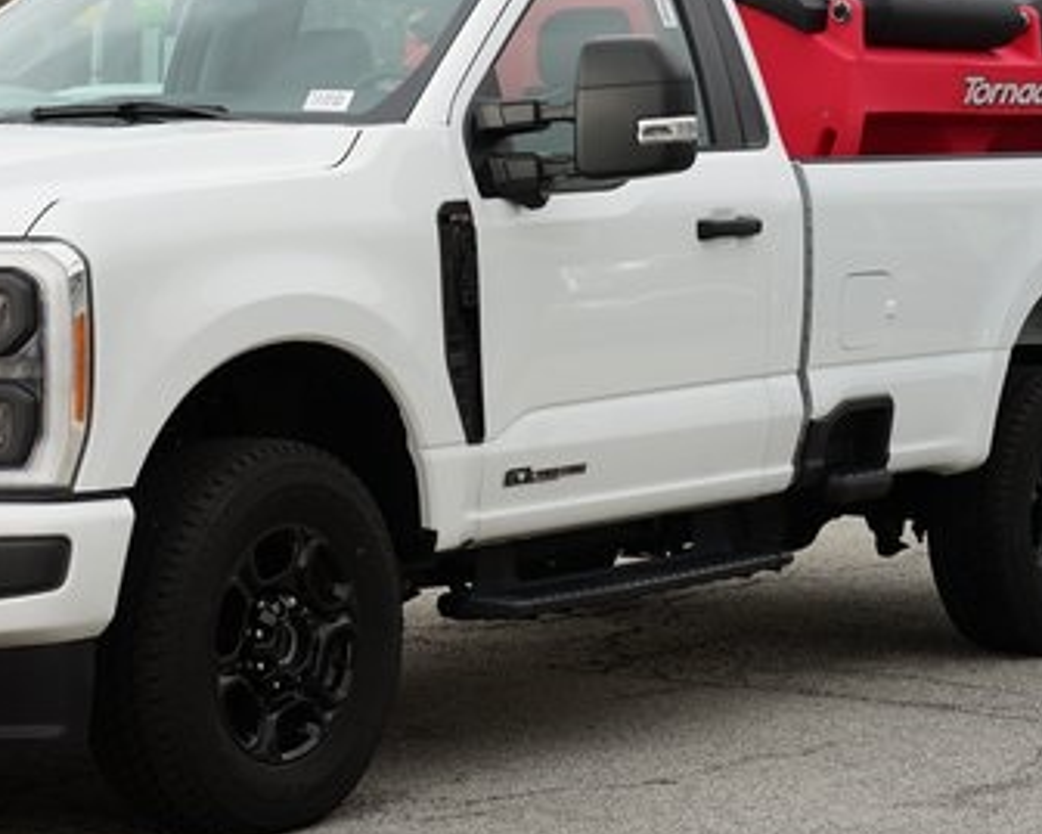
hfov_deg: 17.6
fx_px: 3362
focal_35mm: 109
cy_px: 321
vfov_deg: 14.1
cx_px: 332
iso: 100
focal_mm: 61
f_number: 8
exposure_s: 1/100
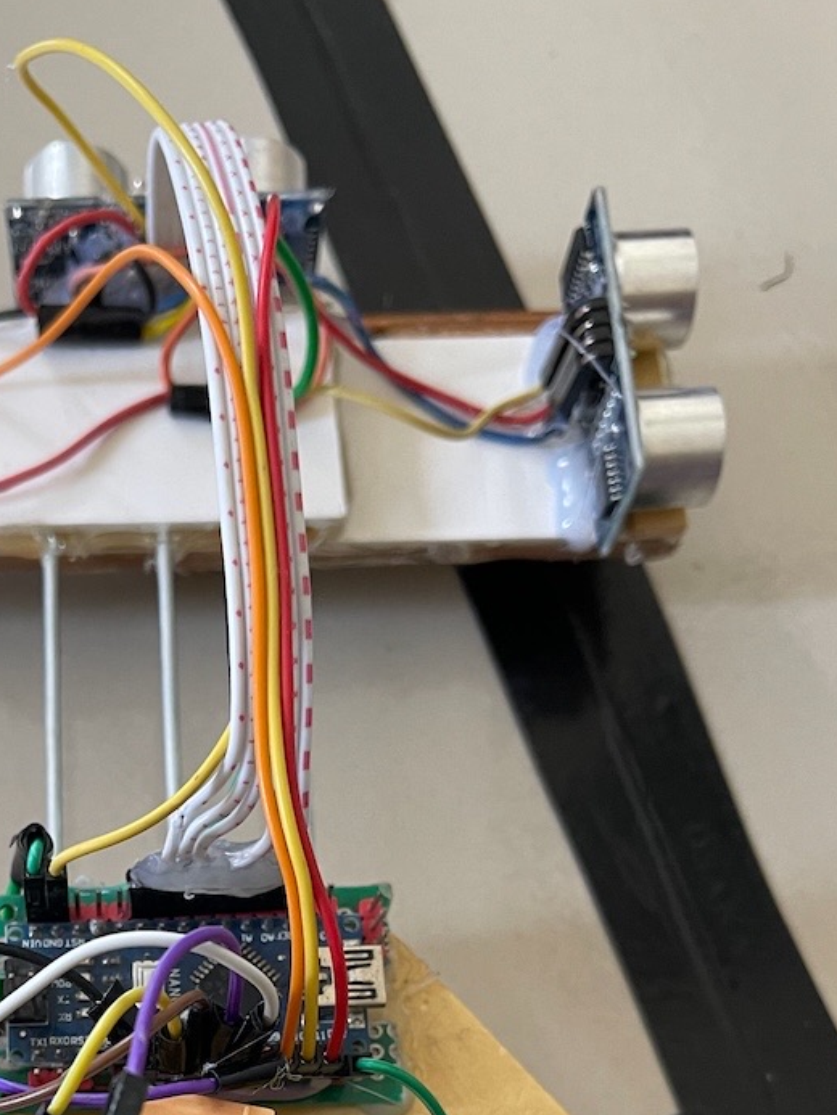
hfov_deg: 29.4
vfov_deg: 37.3
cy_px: 990
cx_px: 132
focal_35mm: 48
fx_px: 1547
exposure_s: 1/60
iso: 250
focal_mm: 5.1
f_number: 1.6
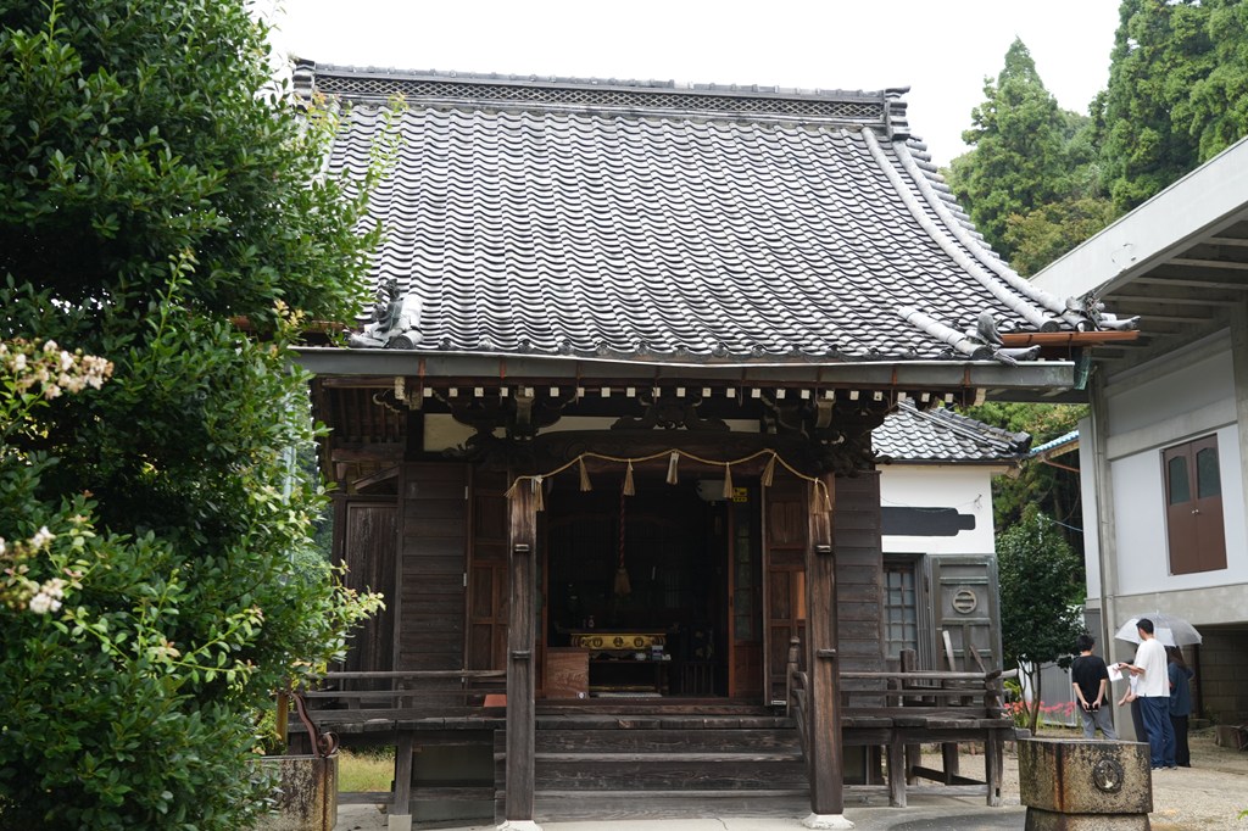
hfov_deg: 50.7
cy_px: 416
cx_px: 624
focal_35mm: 38
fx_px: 1317
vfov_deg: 35.0
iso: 250
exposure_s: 1/160
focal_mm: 38
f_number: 4
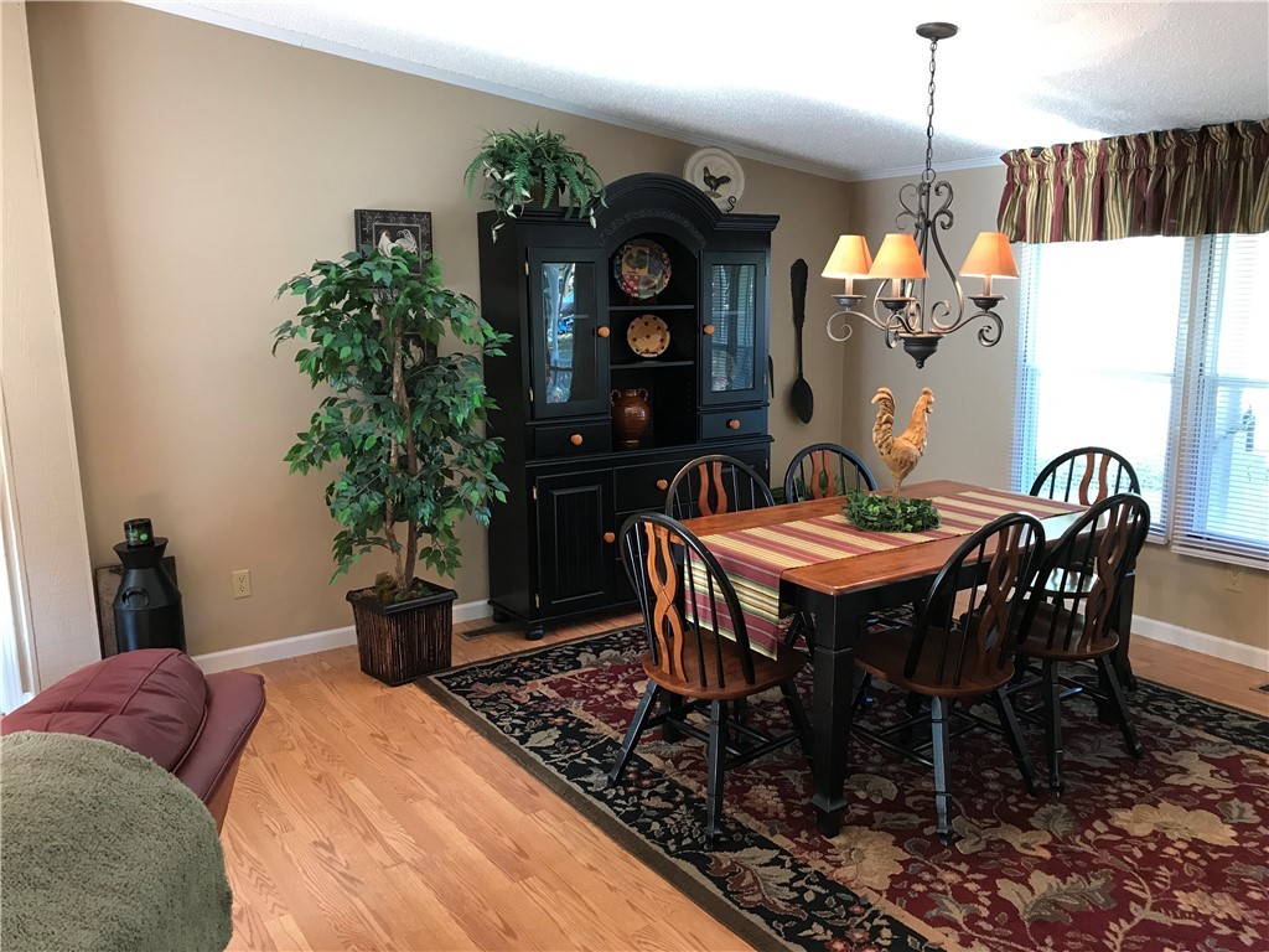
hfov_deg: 63.4
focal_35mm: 28
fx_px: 1026
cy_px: 476
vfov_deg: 49.7
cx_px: 634
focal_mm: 3.99
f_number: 1.8
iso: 40
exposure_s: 1/20
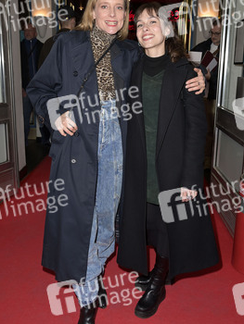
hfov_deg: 41.8
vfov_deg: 53.9
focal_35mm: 34
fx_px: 319
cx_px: 122
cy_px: 155
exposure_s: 1/125
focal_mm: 31
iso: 640
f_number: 5.6
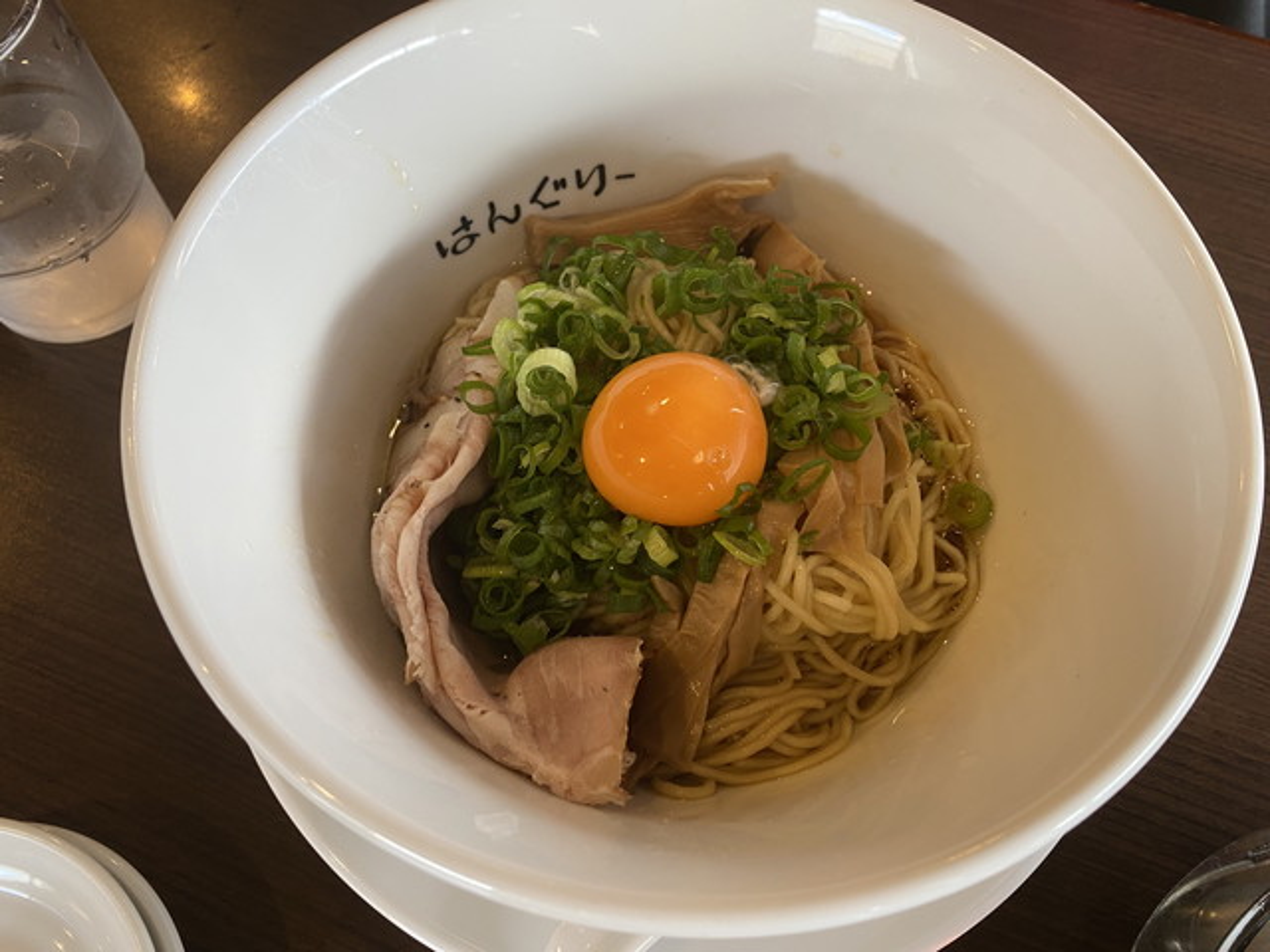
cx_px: 635
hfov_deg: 67.3
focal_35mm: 26
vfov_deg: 53.1
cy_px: 476
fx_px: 954
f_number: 1.8
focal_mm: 4.25
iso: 80
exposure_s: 1/50
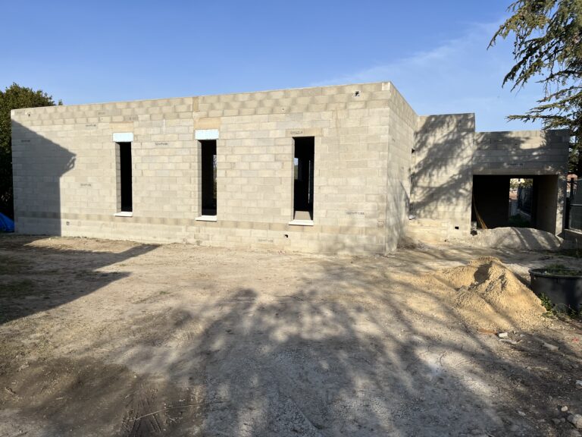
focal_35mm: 26
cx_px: 291
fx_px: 437
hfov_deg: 67.3
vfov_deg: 53.1
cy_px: 218
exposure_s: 1/5076
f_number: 1.6
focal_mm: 5.1
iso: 50
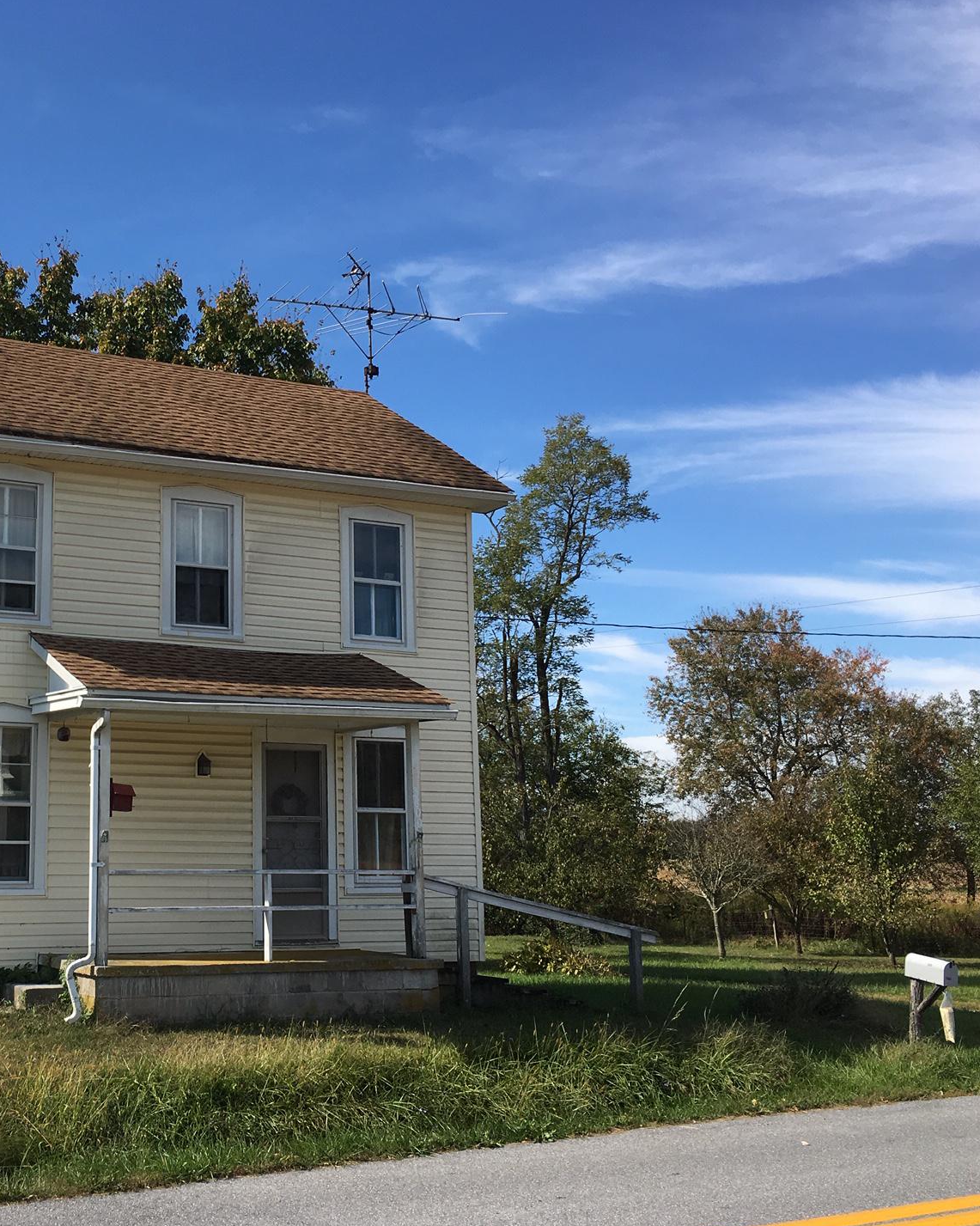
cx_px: 162
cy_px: 619
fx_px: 1451
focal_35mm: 40
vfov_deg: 45.8
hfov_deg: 35.8
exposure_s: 1/1304
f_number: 2.2
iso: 25
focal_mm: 4.15
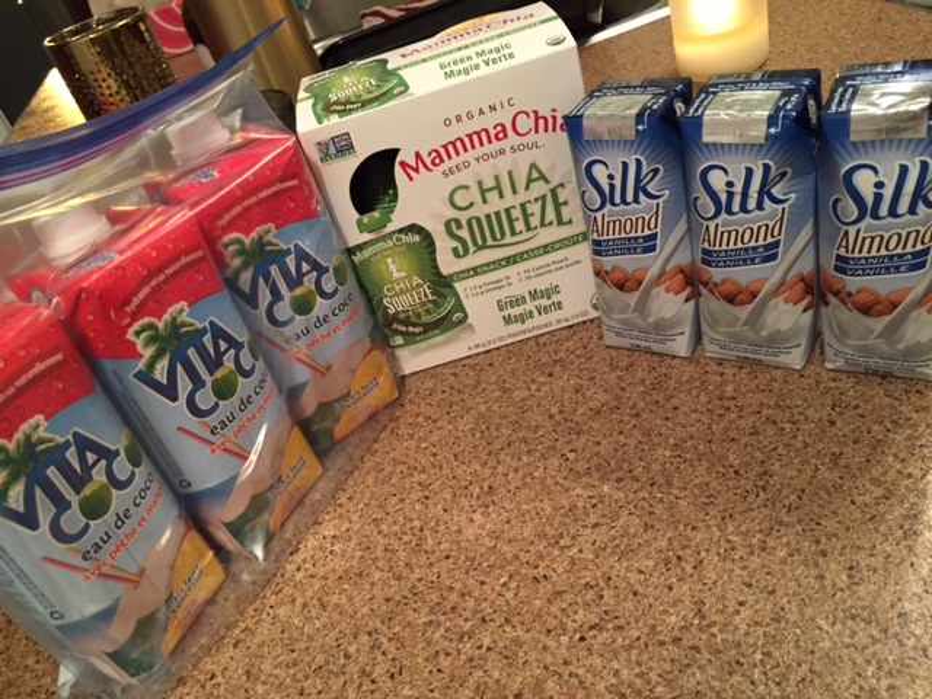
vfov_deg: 48.2
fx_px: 781
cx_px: 466
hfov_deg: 61.7
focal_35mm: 29
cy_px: 350
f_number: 2.2
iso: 250
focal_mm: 4.15
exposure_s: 1/24
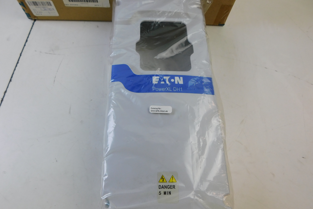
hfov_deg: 73.7
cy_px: 111
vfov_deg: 53.1
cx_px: 157
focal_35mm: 24
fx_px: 209
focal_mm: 4
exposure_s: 1/40
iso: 125
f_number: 3
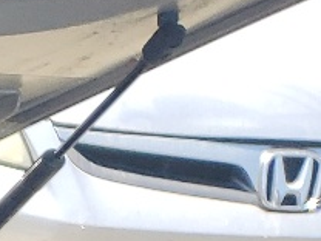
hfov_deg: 7.5
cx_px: -889
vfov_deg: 6.5
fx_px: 1855
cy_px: 806
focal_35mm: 200
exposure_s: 1/526
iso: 50
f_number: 1.5
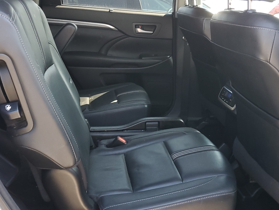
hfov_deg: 47.8
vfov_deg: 36.8
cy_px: 108
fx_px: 314
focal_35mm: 39
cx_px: 129
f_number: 1.5
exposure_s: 1/120
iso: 65
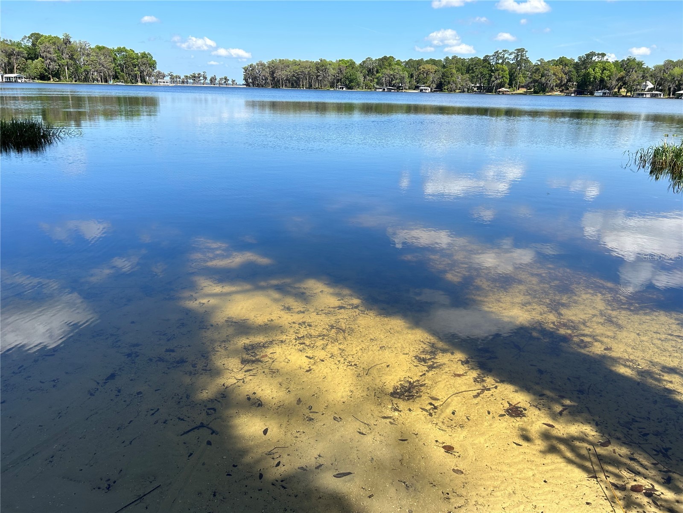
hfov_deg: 67.3
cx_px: 342
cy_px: 256
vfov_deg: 53.1
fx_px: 513
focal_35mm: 26
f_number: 1.5
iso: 50
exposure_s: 1/2404
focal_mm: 5.7
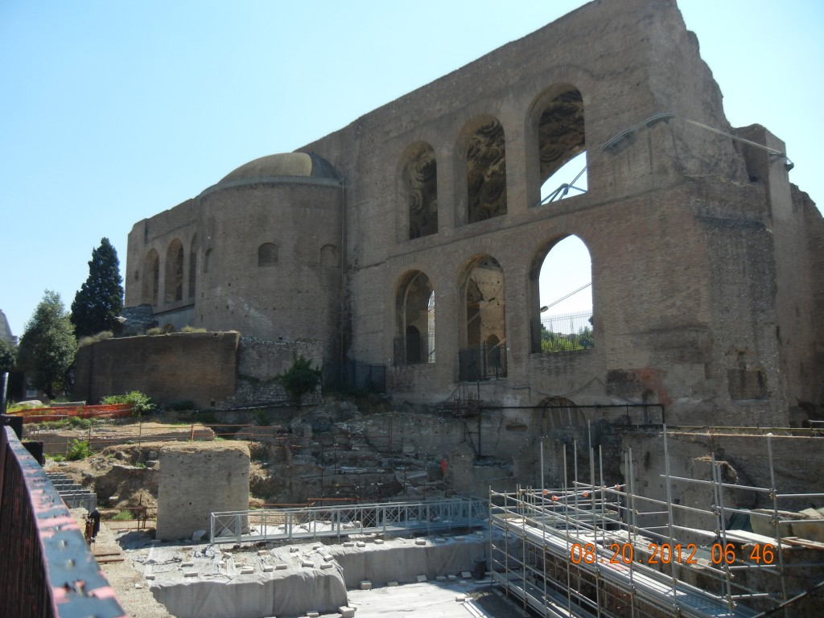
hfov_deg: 60.0
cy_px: 309
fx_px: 714
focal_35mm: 30
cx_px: 412
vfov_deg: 46.8
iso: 160
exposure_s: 1/858
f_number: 3.5
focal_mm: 5.4
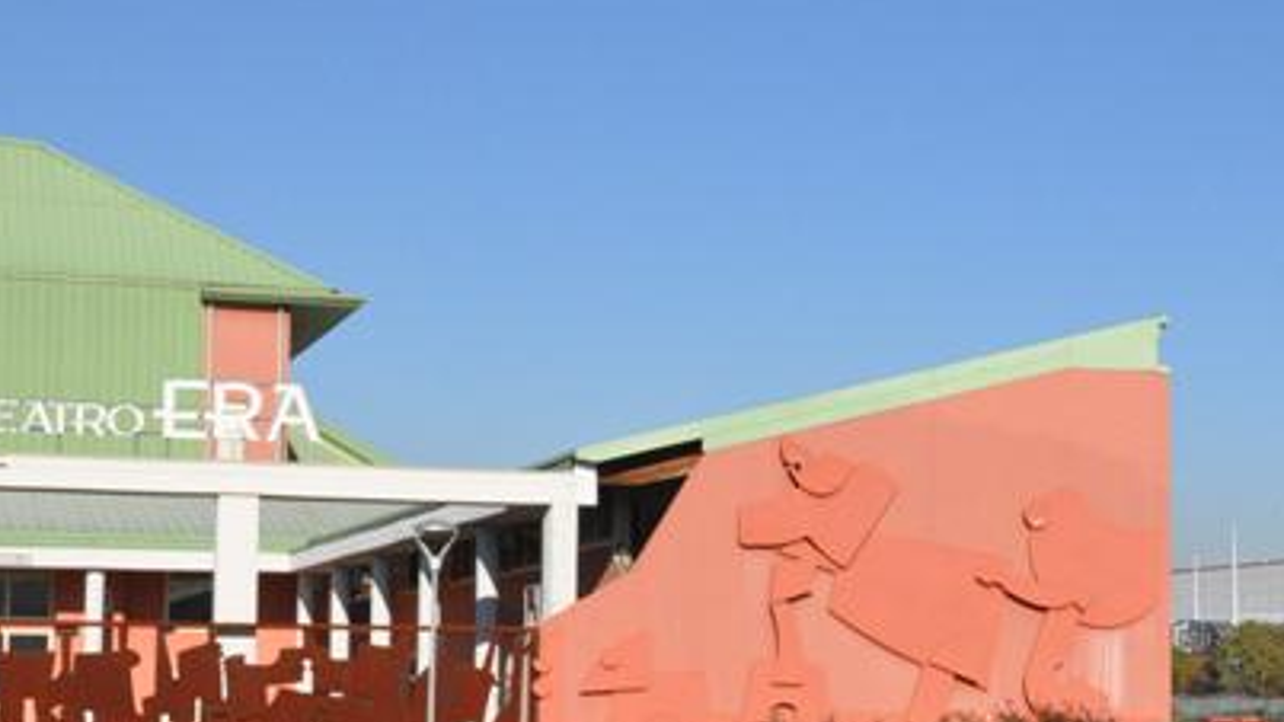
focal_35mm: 80
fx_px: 2723
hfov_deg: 26.4
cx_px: 834
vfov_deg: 15.1
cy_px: 506
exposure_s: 1/1250
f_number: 18
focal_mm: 32
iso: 1600
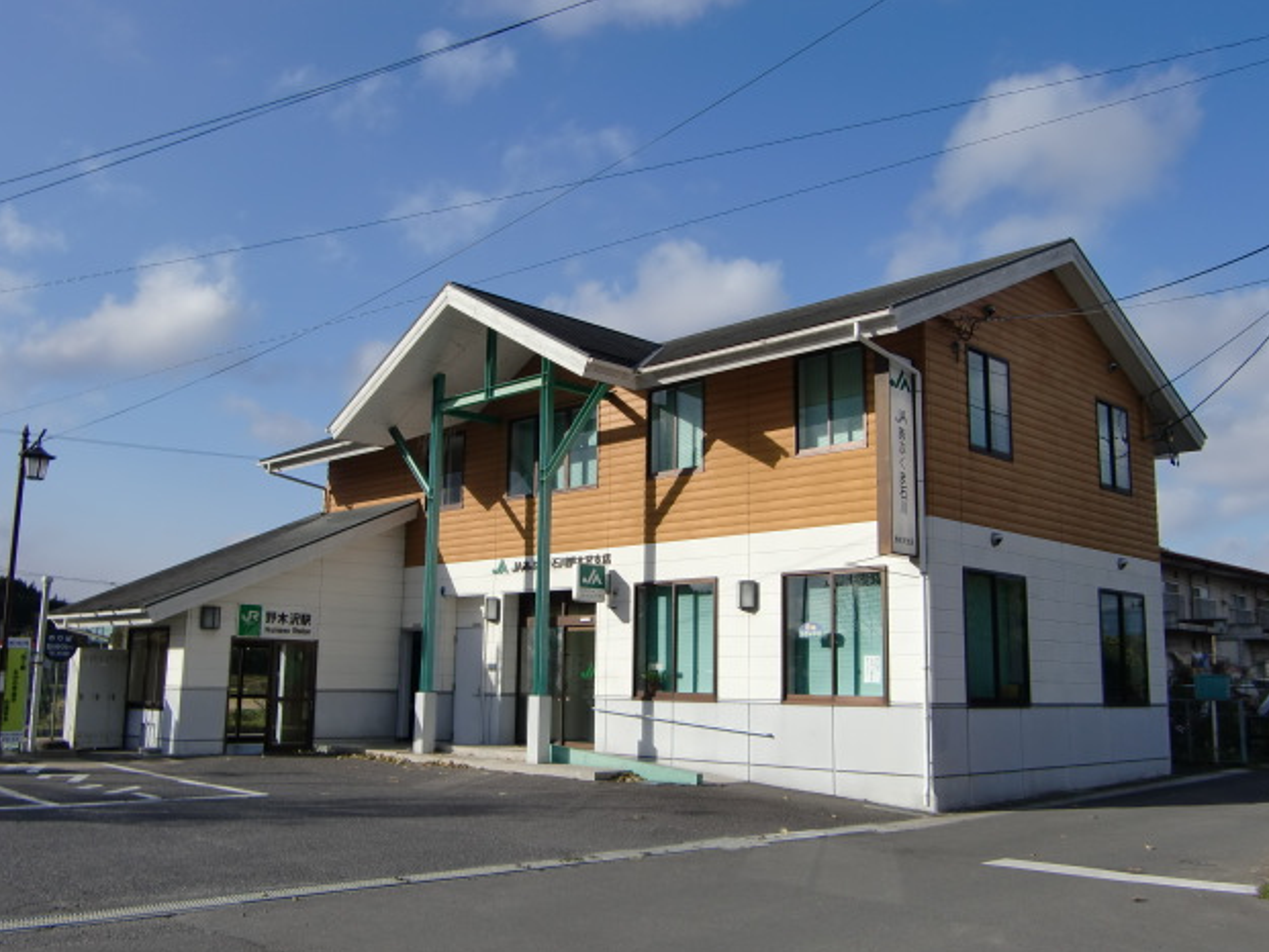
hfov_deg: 53.9
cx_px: 619
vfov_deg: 41.8
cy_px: 488
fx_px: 1247
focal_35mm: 34
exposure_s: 1/250
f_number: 7.2
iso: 64
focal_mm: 5.8
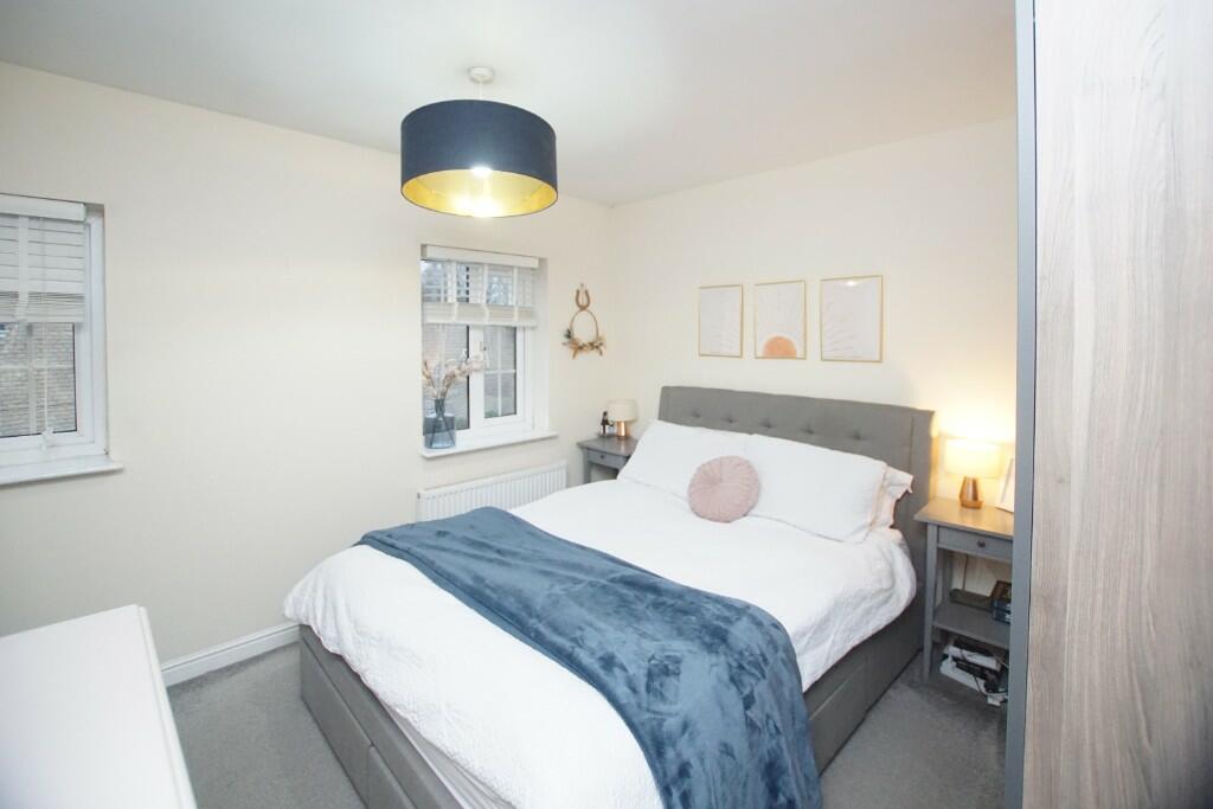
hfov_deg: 100.4
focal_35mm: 15
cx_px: 606
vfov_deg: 77.3
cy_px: 404
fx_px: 505
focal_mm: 10
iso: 3200
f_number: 3.5
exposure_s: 1/160
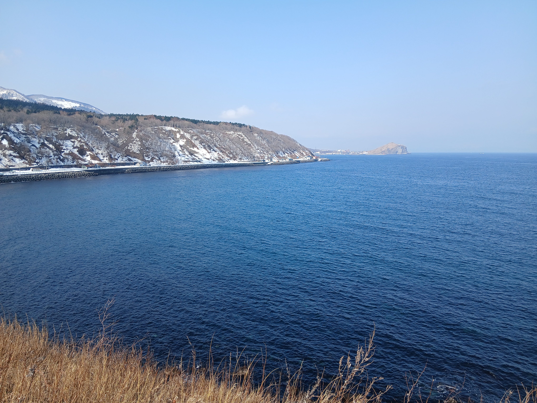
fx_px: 403
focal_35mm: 26
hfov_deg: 67.3
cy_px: 202
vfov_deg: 53.1
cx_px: 268
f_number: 1.8
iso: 20
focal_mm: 3.86
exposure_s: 1/373
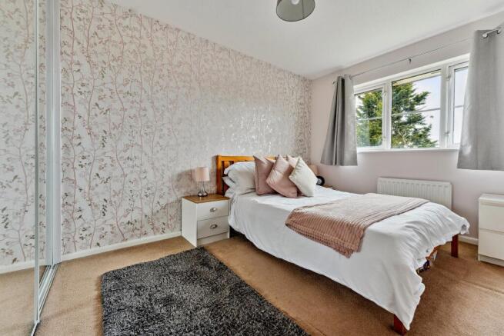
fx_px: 196
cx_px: 252
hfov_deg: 104.2
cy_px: 168
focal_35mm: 14
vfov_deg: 81.2
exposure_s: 1/5
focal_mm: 14
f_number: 9
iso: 200
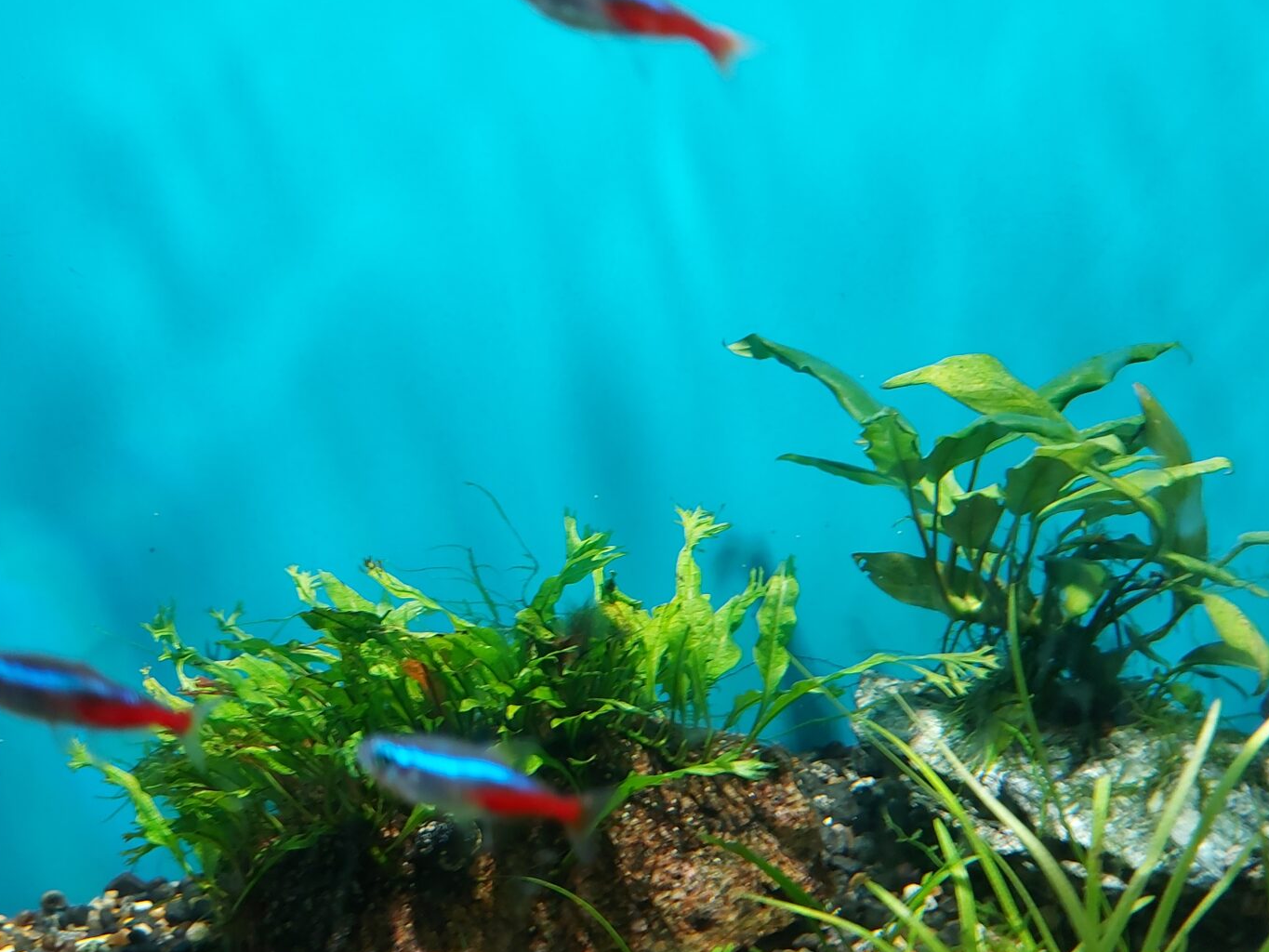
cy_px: 709
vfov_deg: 38.7
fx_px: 1320
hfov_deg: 50.9
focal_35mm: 36
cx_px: 492
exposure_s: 1/50
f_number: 1.8
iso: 100
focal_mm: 5.23
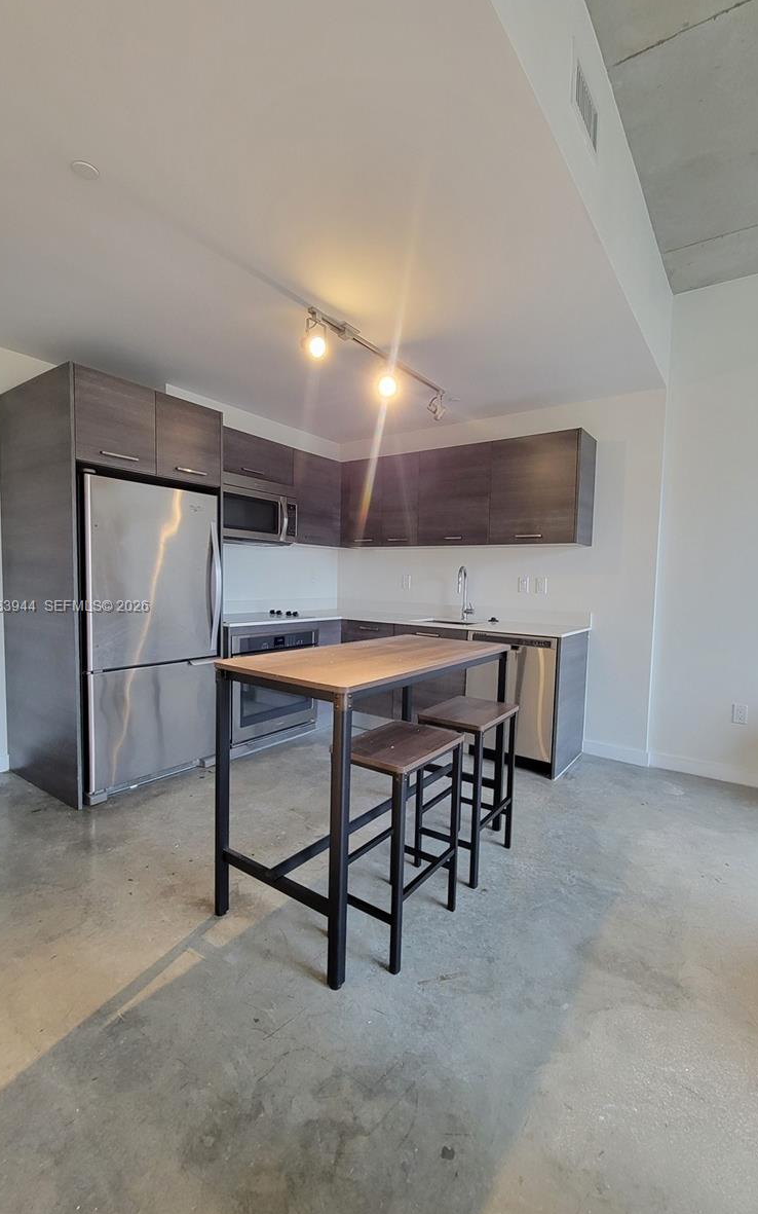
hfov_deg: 78.4
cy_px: 608
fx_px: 463
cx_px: 421
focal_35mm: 14
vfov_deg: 105.3
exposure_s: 1/40
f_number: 2.2
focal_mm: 2.2
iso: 320
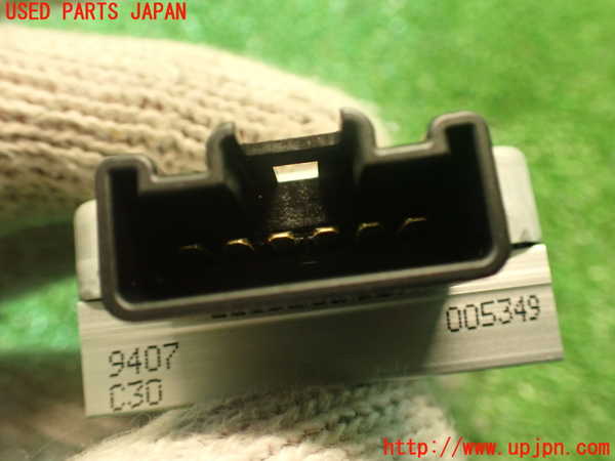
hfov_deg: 56.8
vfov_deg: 44.2
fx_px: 569
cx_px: 308
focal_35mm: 32
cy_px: 230
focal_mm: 5.79
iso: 640
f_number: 2.4
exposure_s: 1/30
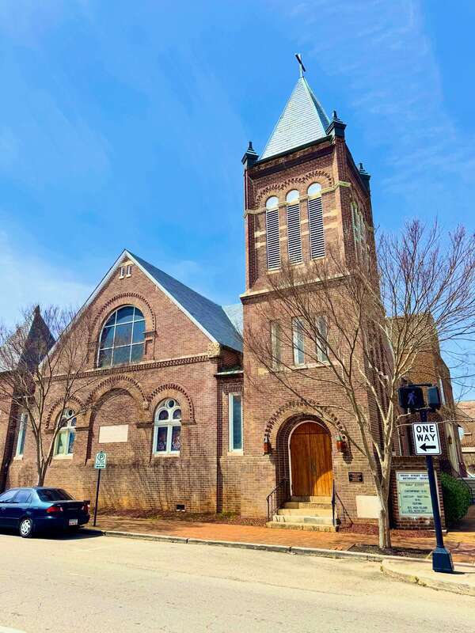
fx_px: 439
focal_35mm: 24
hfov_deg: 56.8
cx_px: 238
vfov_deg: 71.6
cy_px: 316
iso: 80
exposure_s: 1/5814
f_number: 1.78
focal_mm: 6.76
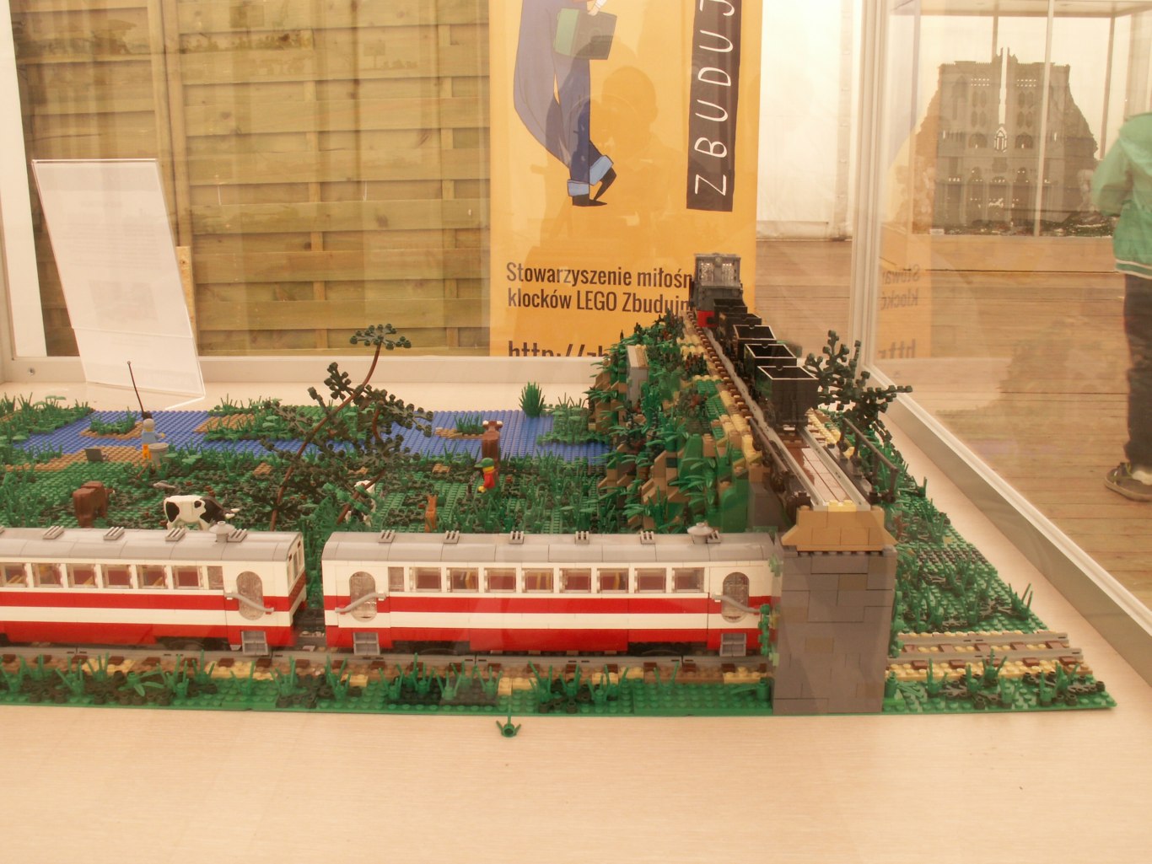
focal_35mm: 35
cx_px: 576
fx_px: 1165
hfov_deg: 52.6
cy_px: 432
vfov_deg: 40.7
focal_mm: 5.86
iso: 50
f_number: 8
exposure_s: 1/8
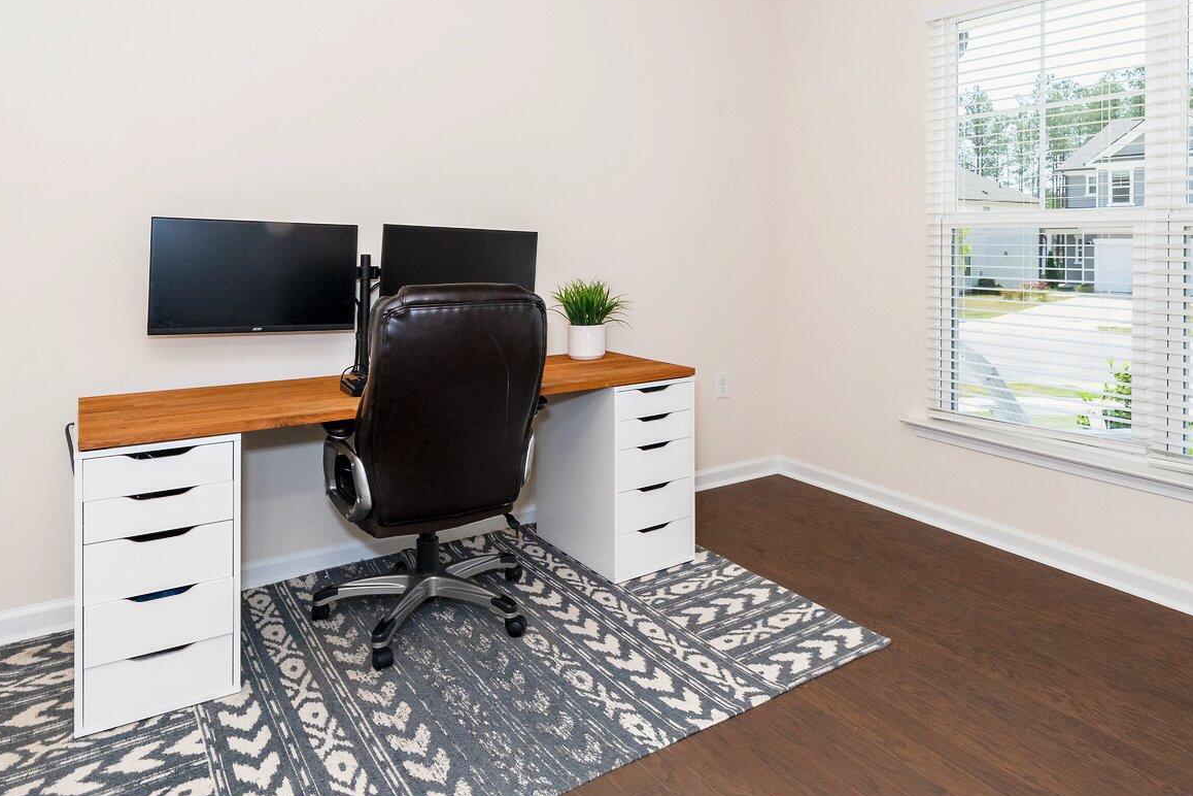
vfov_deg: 53.9
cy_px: 259
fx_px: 762
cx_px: 670
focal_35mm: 23
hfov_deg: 75.8
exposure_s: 1/100
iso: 640
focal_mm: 13
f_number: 13
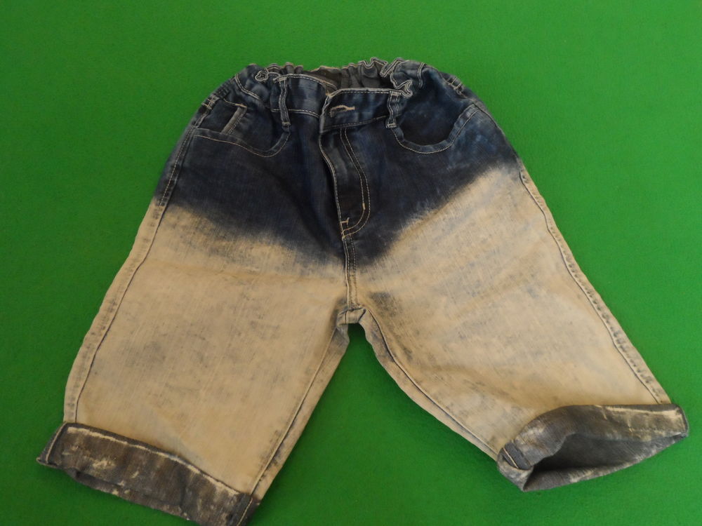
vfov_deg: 49.7
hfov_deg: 63.4
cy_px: 263
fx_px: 568
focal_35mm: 28
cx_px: 351
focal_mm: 4.9
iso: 400
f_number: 3.1
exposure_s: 1/10
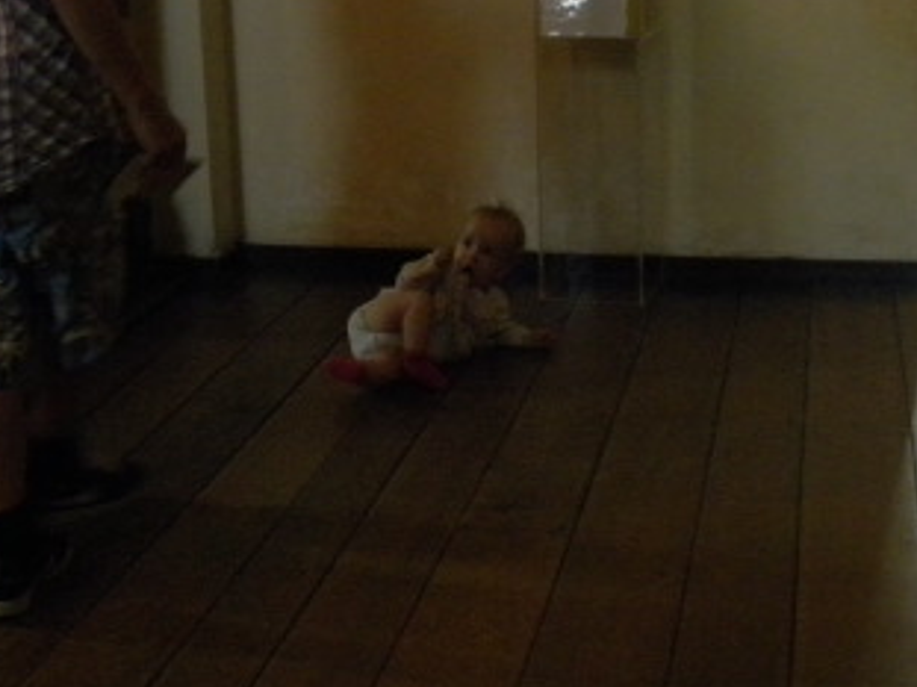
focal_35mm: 68
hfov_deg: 28.6
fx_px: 1801
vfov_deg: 21.1
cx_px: 475
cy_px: 56
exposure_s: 1/24.2
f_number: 2.8
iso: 400
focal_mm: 5.9
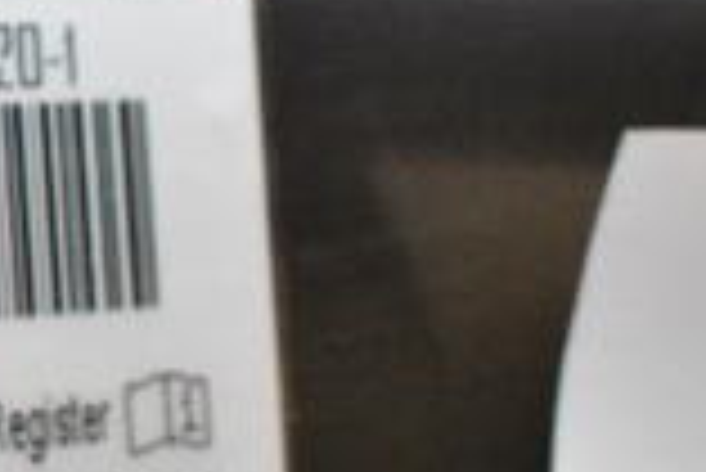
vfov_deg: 9.0
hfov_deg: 12.2
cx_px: -612
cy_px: 202
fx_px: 2984
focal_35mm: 152
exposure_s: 1/200
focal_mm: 26
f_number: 7.1
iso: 6400
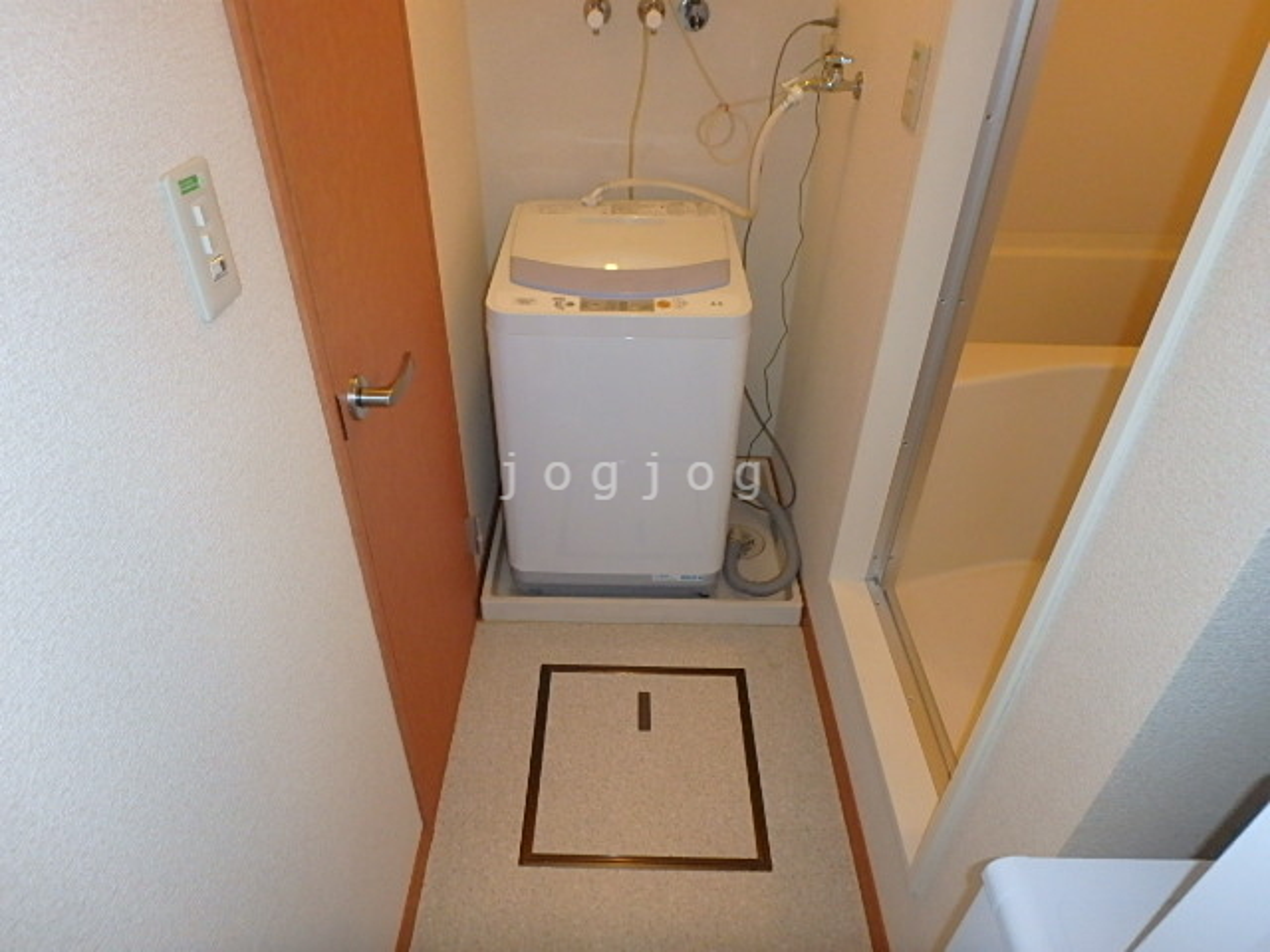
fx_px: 770
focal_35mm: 21
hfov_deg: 79.0
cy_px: 476
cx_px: 635
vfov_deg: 63.4
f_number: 3.5
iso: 400
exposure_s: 1/30
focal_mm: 3.7
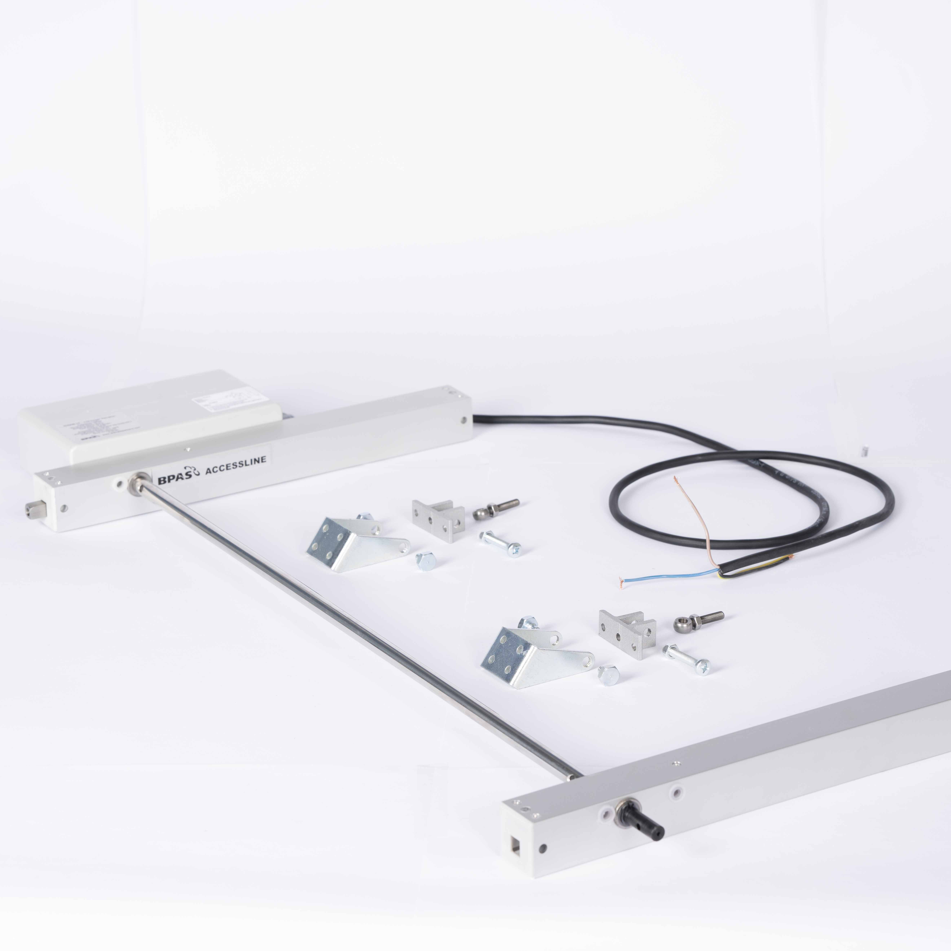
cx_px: 509
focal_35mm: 109
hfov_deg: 16.0
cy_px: 475
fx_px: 3388
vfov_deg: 16.0
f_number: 8
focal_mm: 85
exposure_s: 1/100
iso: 160
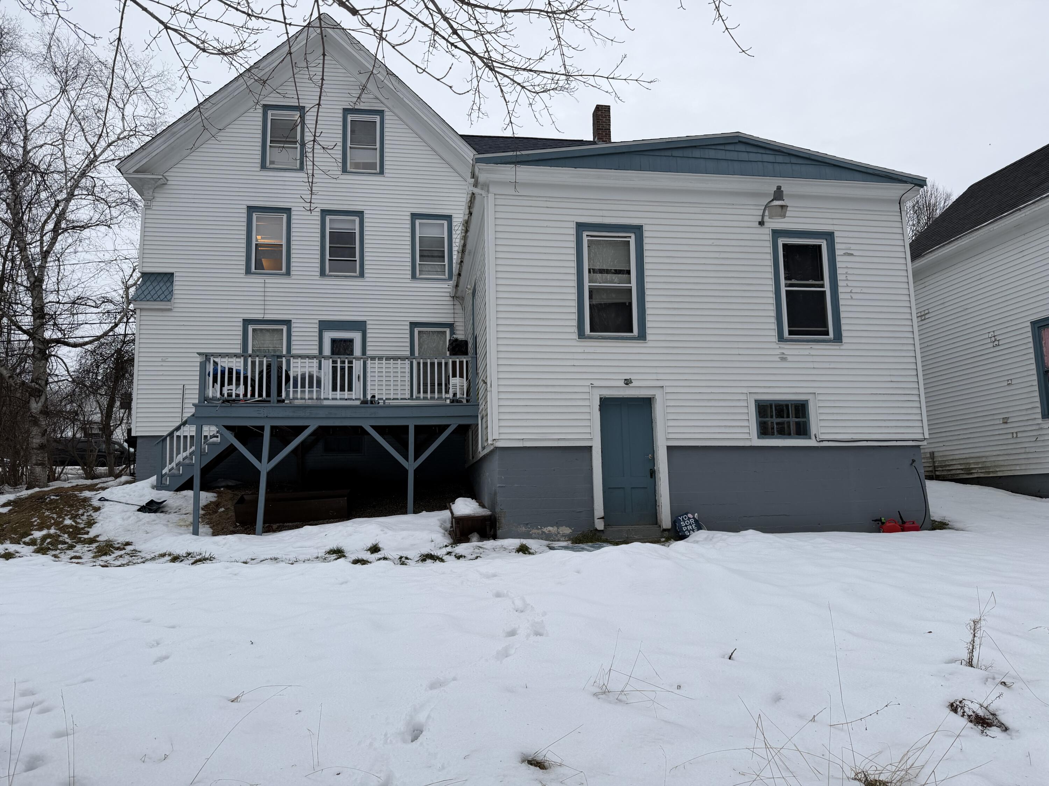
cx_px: 524
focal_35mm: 24
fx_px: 727
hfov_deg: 71.6
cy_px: 393
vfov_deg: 56.8
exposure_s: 1/121
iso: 64
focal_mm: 6.76
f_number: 1.78
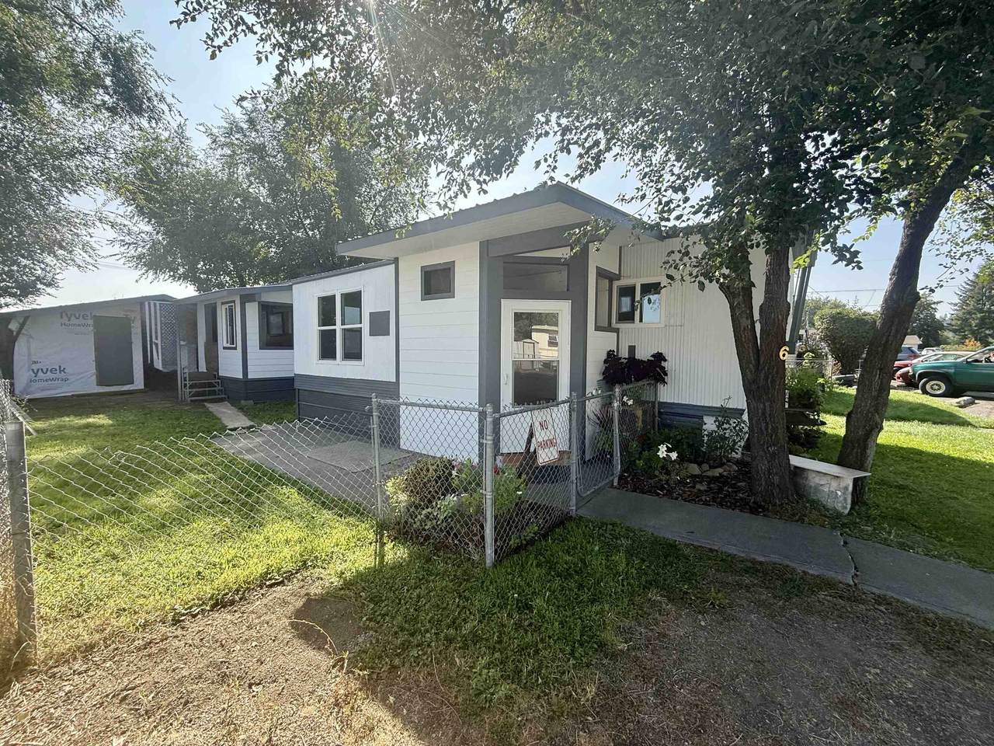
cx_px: 497
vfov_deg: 85.7
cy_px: 373
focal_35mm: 14
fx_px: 402
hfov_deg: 102.1
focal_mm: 2.22
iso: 64
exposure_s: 1/549
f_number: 2.2
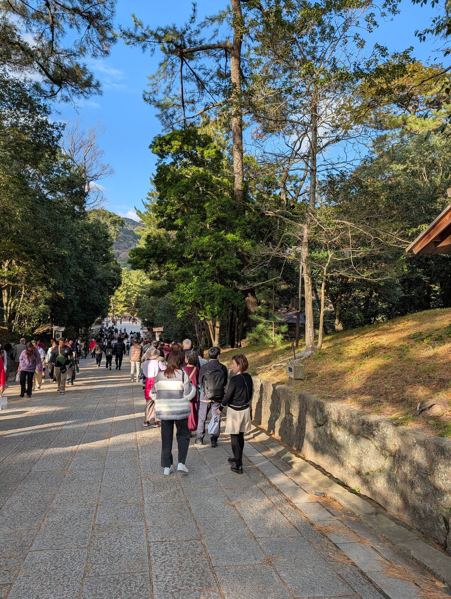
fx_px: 416
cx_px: 226
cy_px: 300
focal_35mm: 24
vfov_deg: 71.5
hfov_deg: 56.9
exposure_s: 1/647
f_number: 1.68
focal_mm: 6.9
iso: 25
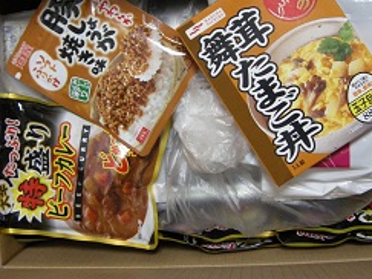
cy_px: 100
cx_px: 210
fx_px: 602
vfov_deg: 26.0
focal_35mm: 56
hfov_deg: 34.3
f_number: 2.7
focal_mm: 7.5
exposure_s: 1/13
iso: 400
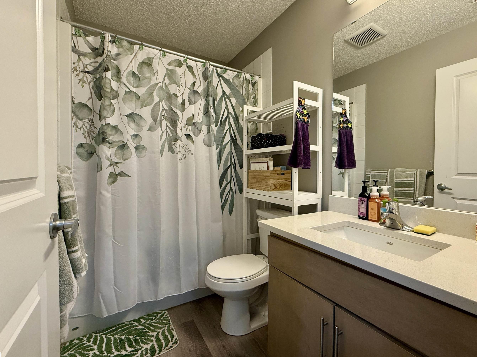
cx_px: 256
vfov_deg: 78.1
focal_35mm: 16
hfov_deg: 94.3
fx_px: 220
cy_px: 172
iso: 200
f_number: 2.2
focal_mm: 2.22
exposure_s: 1/60
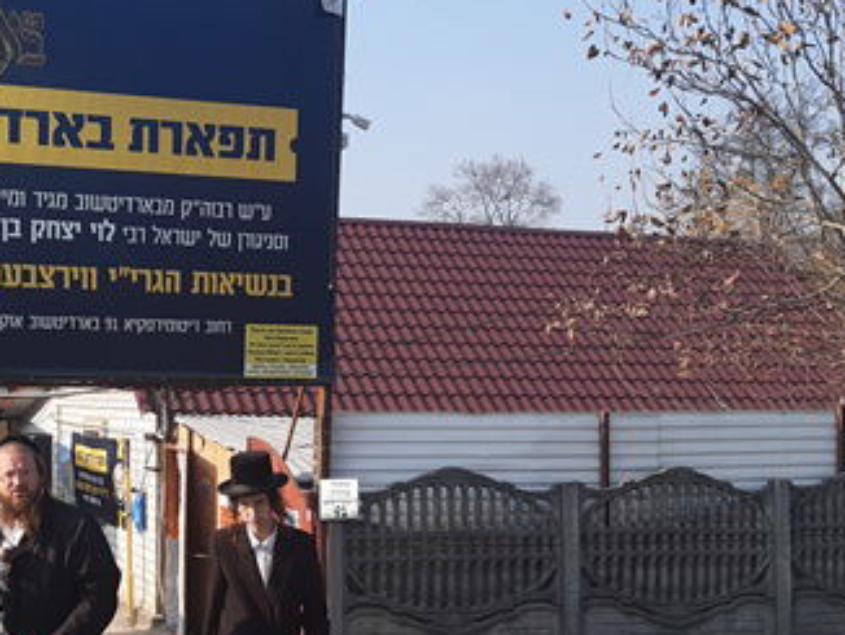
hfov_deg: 35.9
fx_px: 1246
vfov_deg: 28.3
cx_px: 137
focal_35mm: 51
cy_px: 443
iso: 40
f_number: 1.7
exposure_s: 1/1081
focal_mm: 3.92
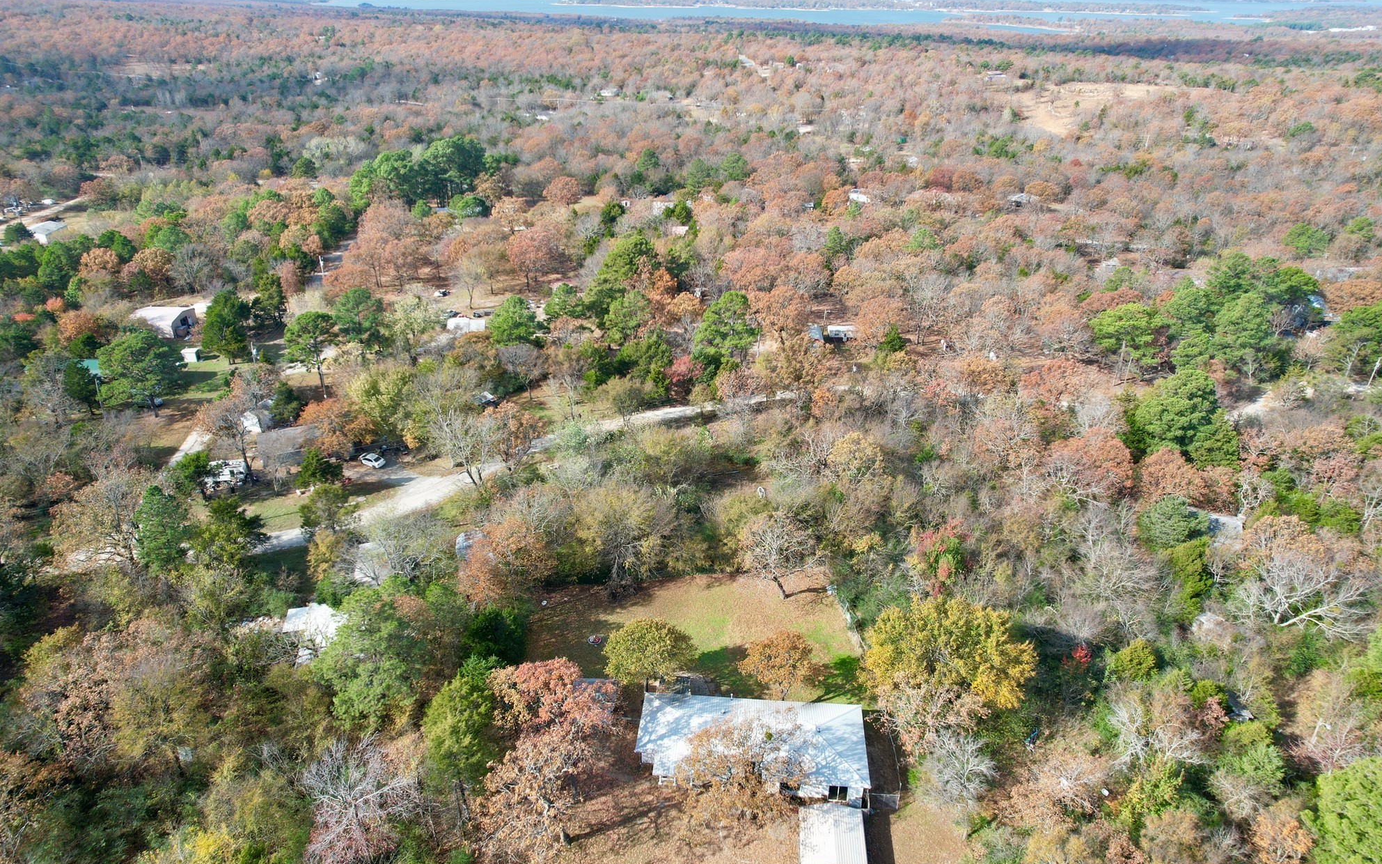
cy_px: 437
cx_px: 686
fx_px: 866
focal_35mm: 23
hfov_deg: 77.2
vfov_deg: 53.0
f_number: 2.8
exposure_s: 1/725
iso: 100
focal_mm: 8.38
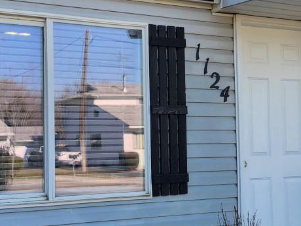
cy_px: 117
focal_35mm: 72
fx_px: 626
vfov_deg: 20.4
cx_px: 116
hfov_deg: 27.0
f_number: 1.8
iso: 20
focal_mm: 5.4
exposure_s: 1/705
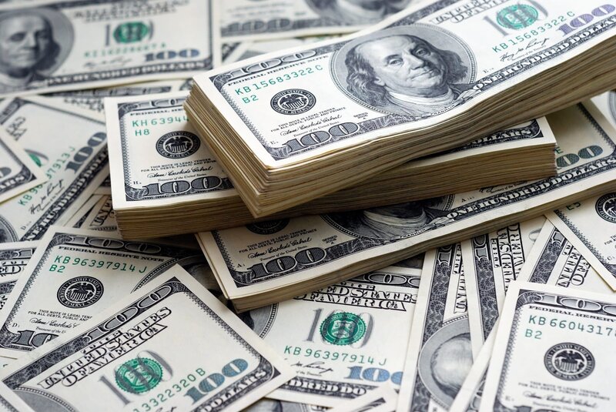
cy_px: 206
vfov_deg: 18.2
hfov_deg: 27.0
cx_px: 308
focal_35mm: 75
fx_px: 1284
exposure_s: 1/50
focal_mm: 50
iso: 100
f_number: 5.6
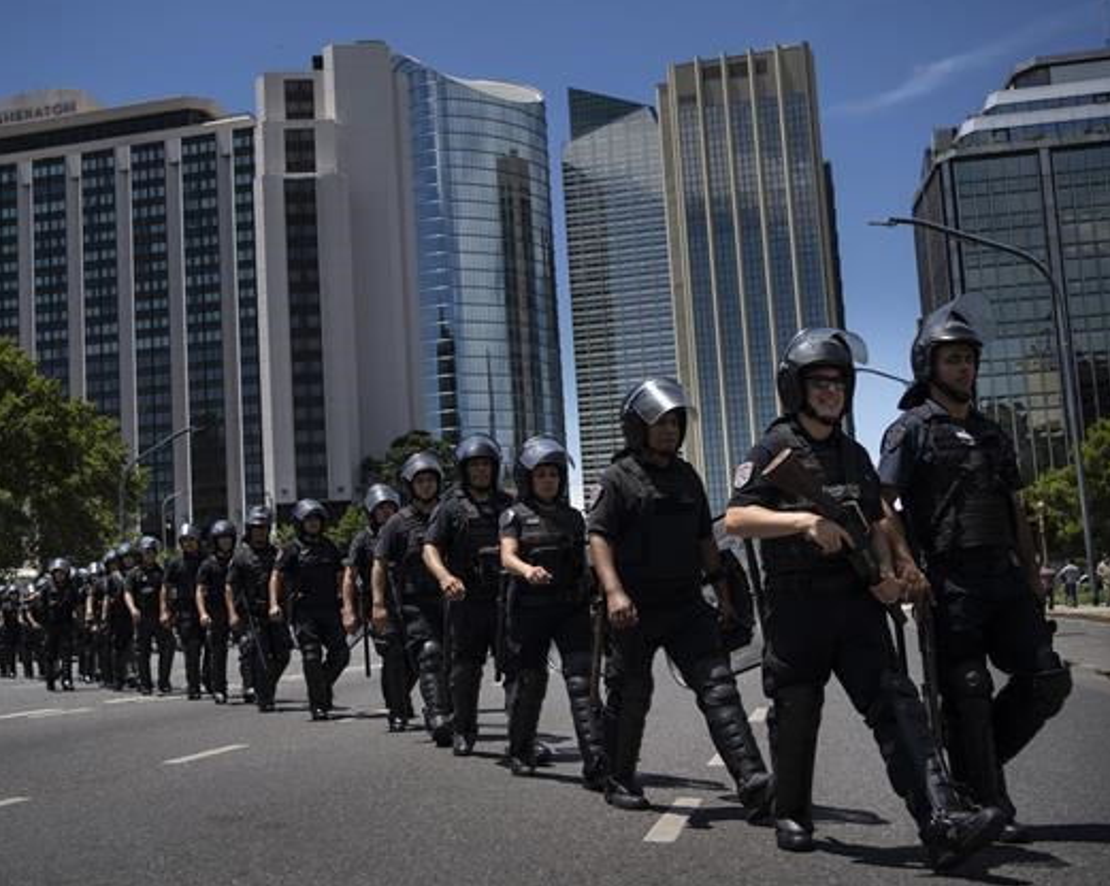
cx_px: 481
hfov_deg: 44.7
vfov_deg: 36.4
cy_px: 448
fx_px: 1346
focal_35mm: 41
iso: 50
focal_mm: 35
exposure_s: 1/800
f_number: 4
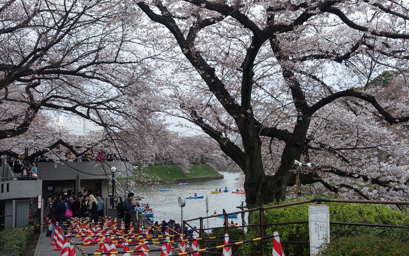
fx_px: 468
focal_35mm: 42
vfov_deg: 30.6
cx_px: 204
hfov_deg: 47.2
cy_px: 119
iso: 125
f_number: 4
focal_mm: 14.9
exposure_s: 1/80
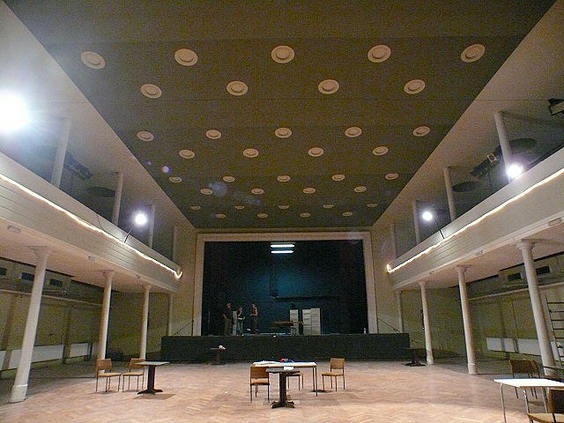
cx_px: 282
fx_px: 570
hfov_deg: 52.6
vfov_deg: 40.7
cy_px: 212
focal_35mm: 35
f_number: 2.8
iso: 800
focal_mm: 7.4
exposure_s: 1/15
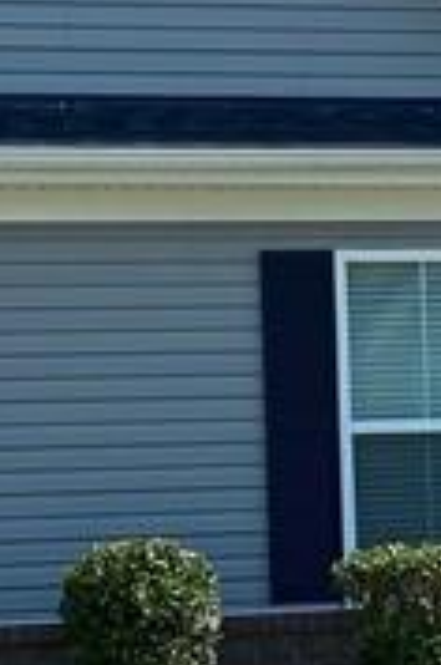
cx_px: 643
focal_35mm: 156
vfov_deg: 13.1
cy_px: 489
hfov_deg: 8.6
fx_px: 2877
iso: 32
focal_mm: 4.25
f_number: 1.8
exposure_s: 1/2222
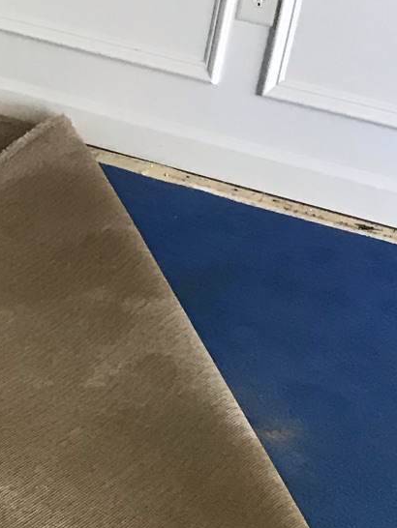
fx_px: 1604
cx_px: -285
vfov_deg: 16.3
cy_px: 895
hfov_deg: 13.0
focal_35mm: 105
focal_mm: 3.99
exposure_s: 1/20
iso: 40
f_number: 1.8
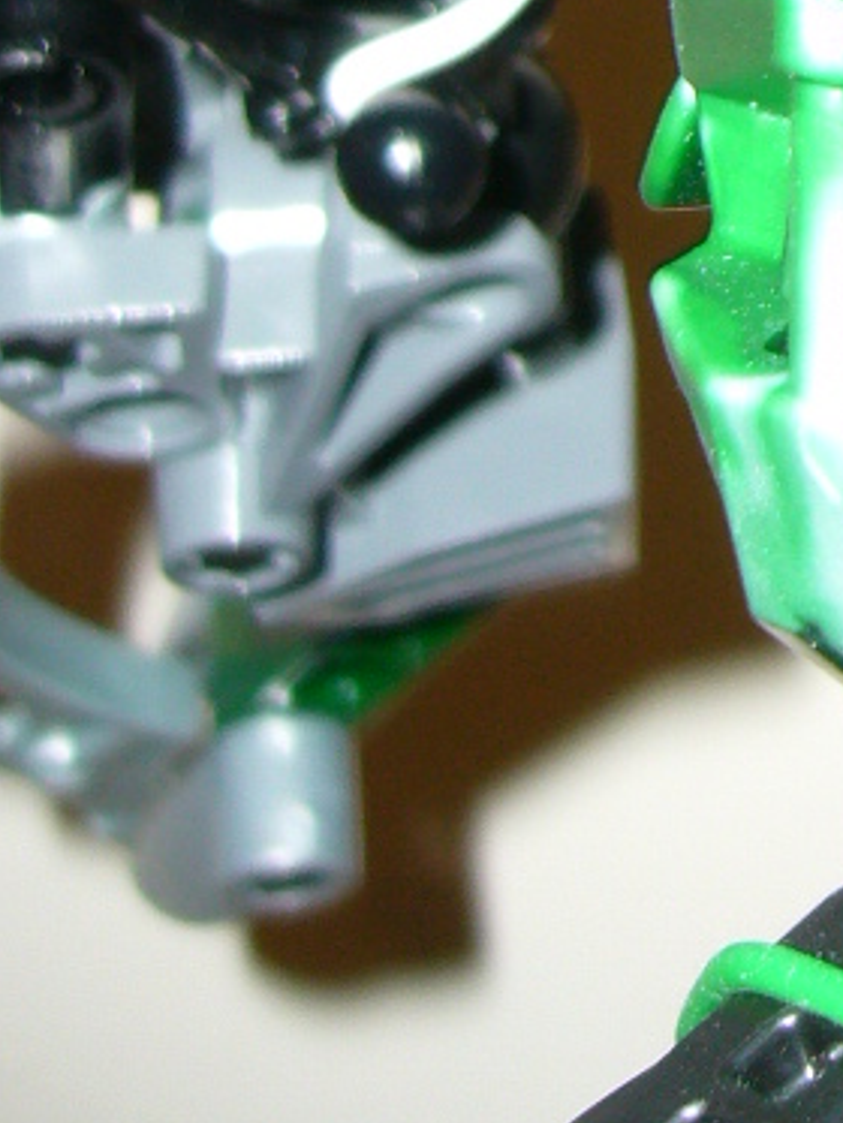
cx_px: 1442
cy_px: -680
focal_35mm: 120
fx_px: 3894
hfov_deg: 11.6
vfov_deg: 14.9
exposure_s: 1/30
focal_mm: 5.8
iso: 100
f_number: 2.8
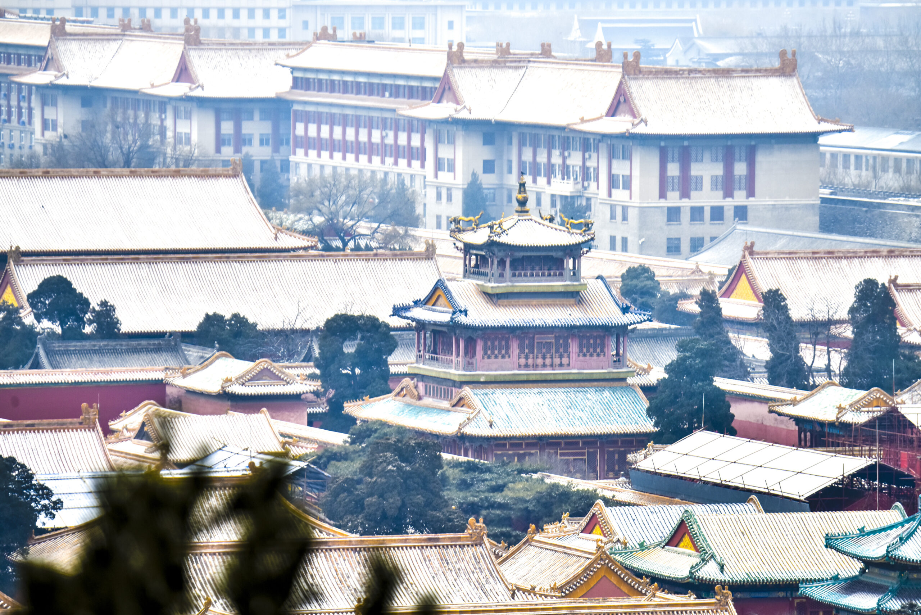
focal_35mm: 260
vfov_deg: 5.3
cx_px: 460
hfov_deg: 7.9
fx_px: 6654
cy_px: 308
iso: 200
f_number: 5.6
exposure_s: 1/125
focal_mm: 260
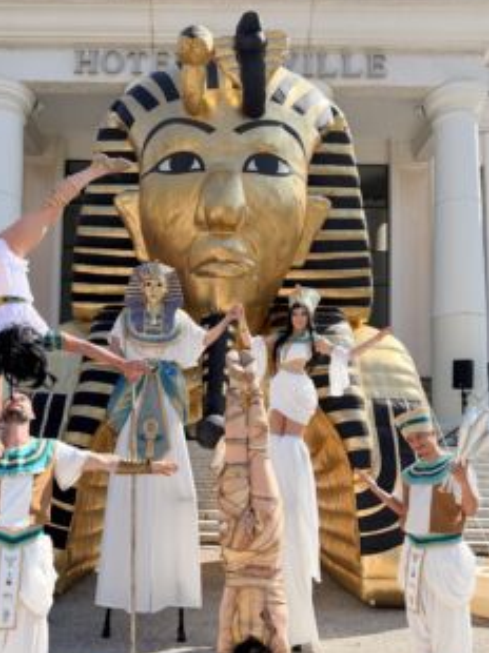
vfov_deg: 57.9
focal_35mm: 31
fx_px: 585
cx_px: 204
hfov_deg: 45.2
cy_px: 392
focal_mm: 6.76
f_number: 1.78
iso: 100
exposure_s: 1/4405
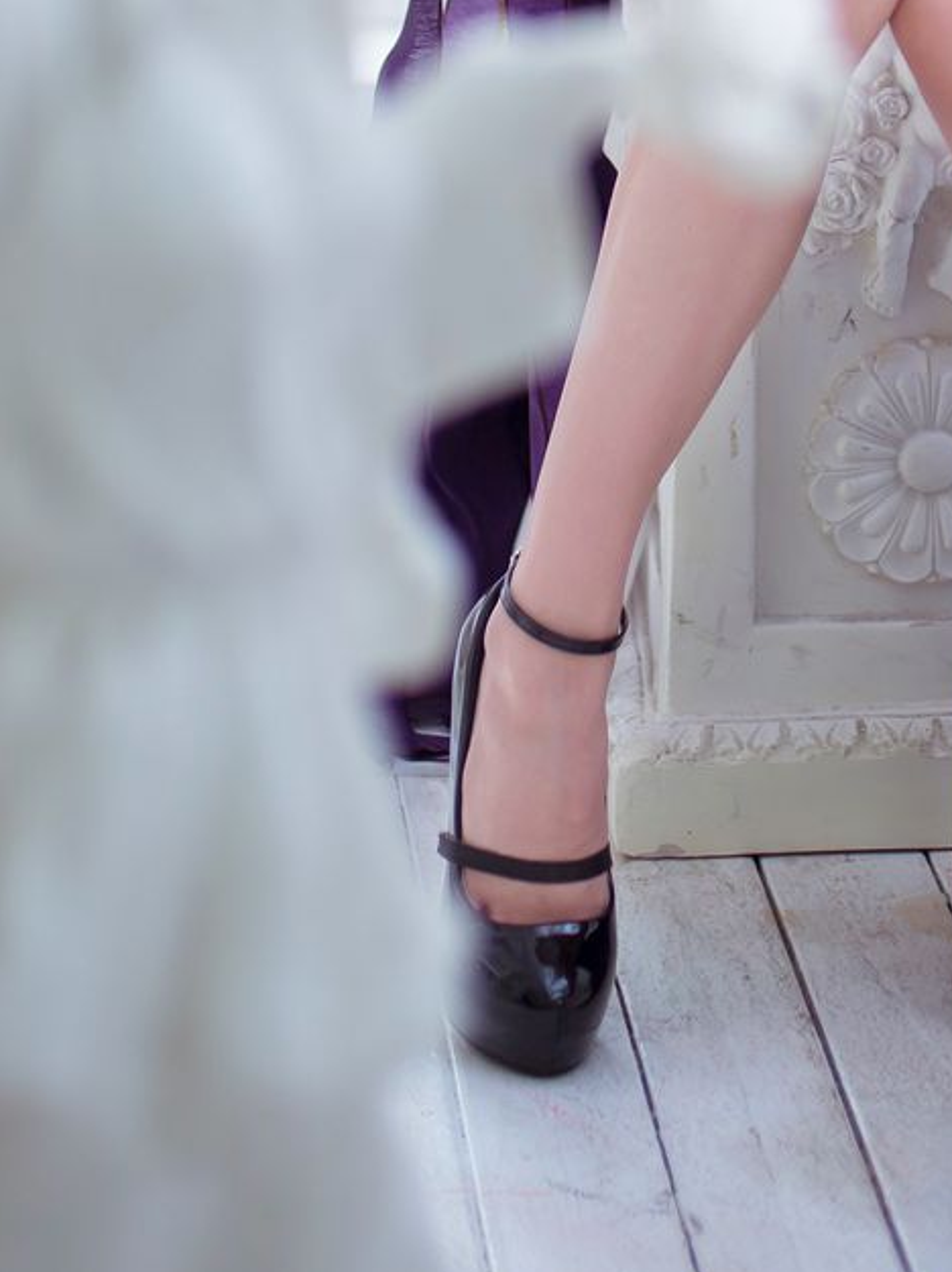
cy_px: -690
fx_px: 5506
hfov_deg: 9.8
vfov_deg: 12.5
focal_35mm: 150
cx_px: 930
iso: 200
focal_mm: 50
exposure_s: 1/200
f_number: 2.5
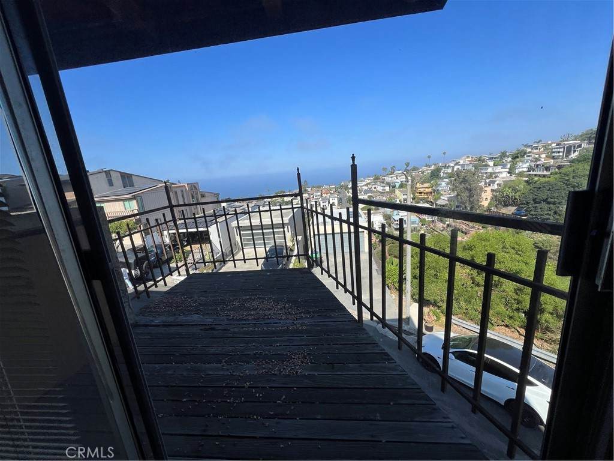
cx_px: 307
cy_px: 230
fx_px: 231
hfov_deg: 106.2
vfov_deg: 89.9
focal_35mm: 13
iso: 32
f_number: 1.8
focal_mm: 1.57
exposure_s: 1/612
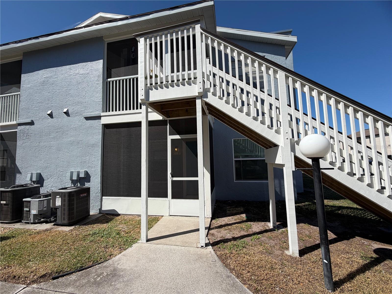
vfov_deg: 85.7
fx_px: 159
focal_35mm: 14
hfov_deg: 102.1
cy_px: 147
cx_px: 196
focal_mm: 2.22
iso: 20
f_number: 2.2
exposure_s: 1/1211
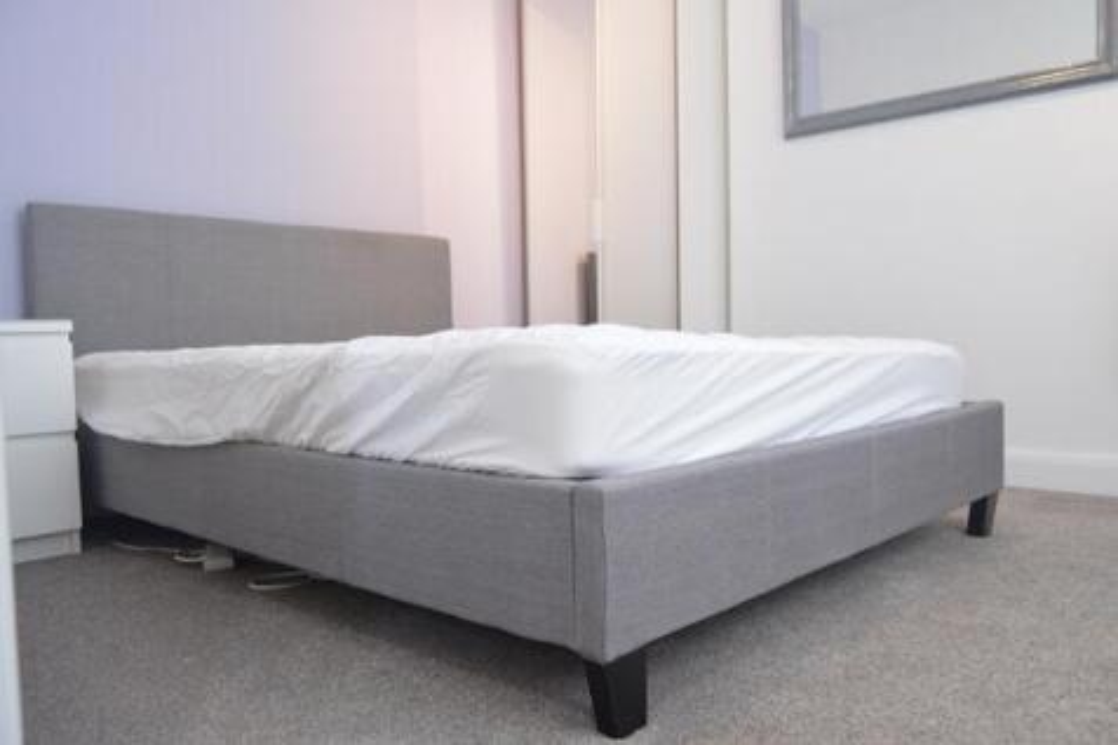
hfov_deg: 67.4
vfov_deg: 47.9
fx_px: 838
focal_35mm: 27
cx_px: 559
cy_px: 372
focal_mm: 18
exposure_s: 1/80
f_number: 4.5
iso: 1600
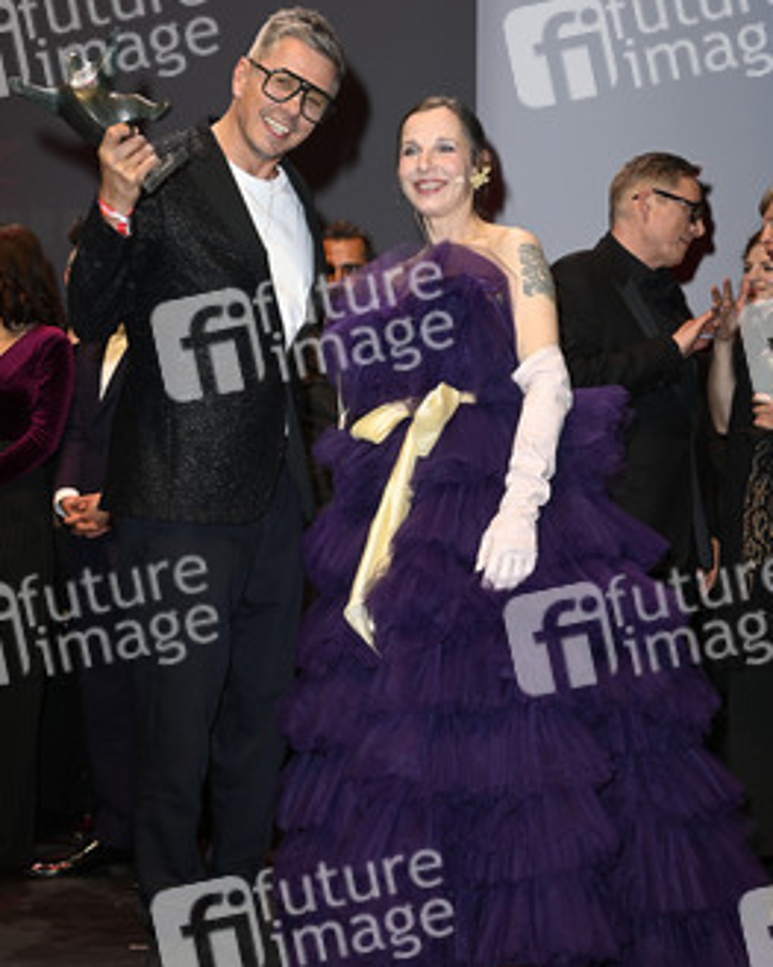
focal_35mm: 57
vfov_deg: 33.0
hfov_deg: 26.7
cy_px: 479
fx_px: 1631
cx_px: 388
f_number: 5.6
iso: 1250
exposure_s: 1/125
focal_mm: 50
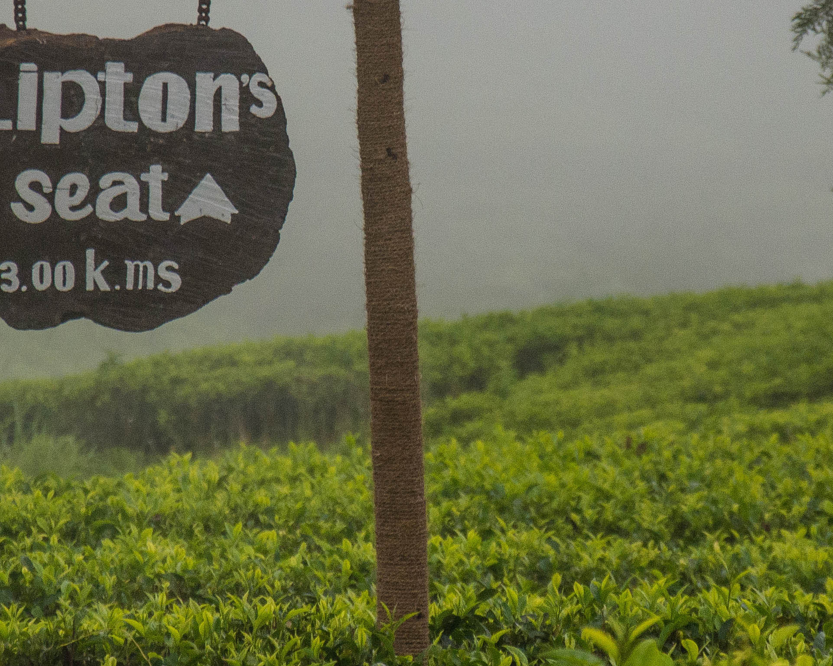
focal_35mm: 461
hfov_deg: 4.2
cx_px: 430
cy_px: 246
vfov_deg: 3.4
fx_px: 11375
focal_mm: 105
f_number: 5.6
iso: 400
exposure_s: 1/250
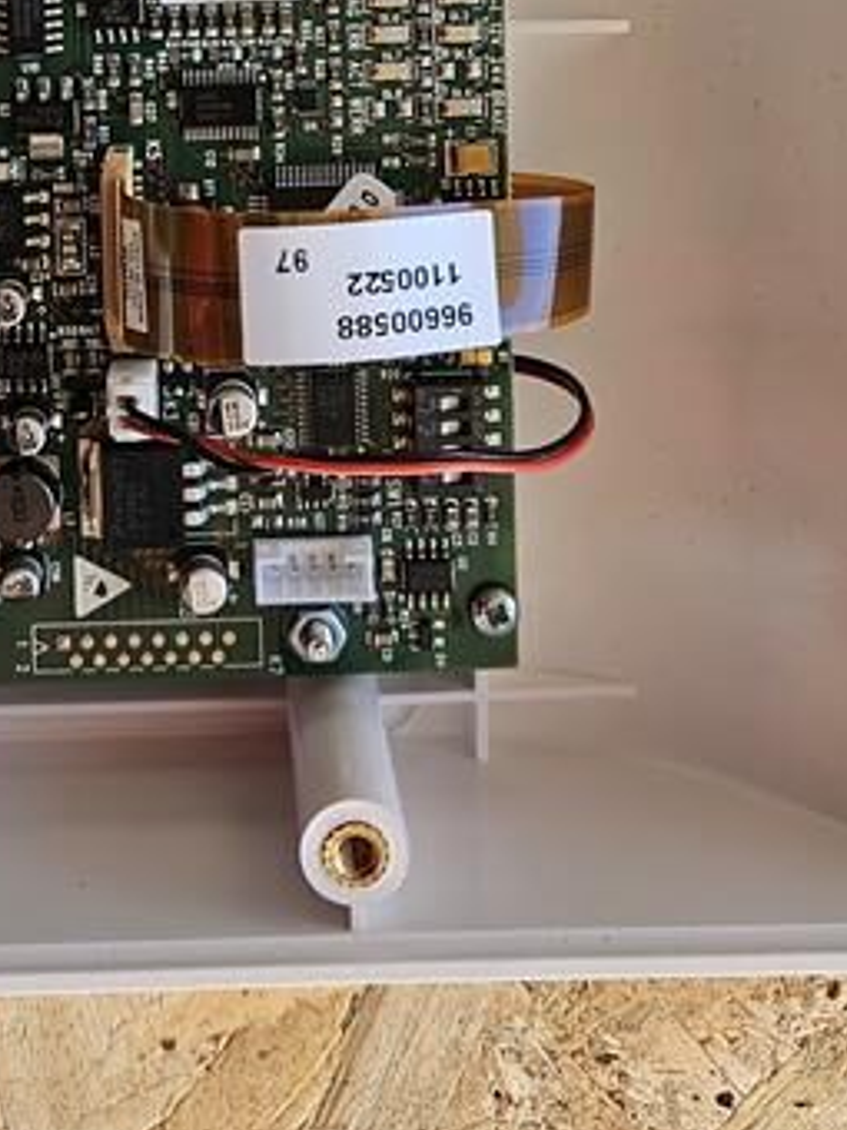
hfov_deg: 27.7
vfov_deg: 33.8
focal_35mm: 52
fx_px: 1696
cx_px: 223
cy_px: 13
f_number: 1.8
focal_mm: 5.4
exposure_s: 1/150
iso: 25
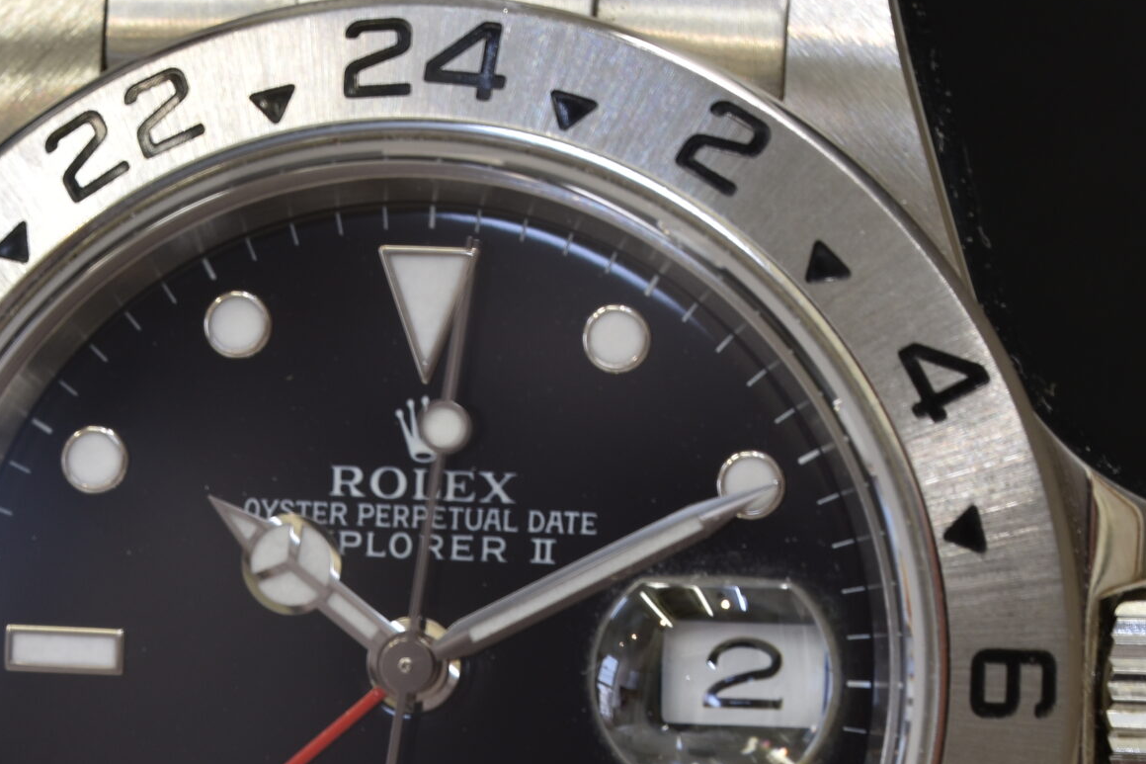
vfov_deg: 4.6
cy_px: 765
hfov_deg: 6.9
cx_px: 468
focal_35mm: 298
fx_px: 9484
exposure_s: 1/4
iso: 100
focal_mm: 90
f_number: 13
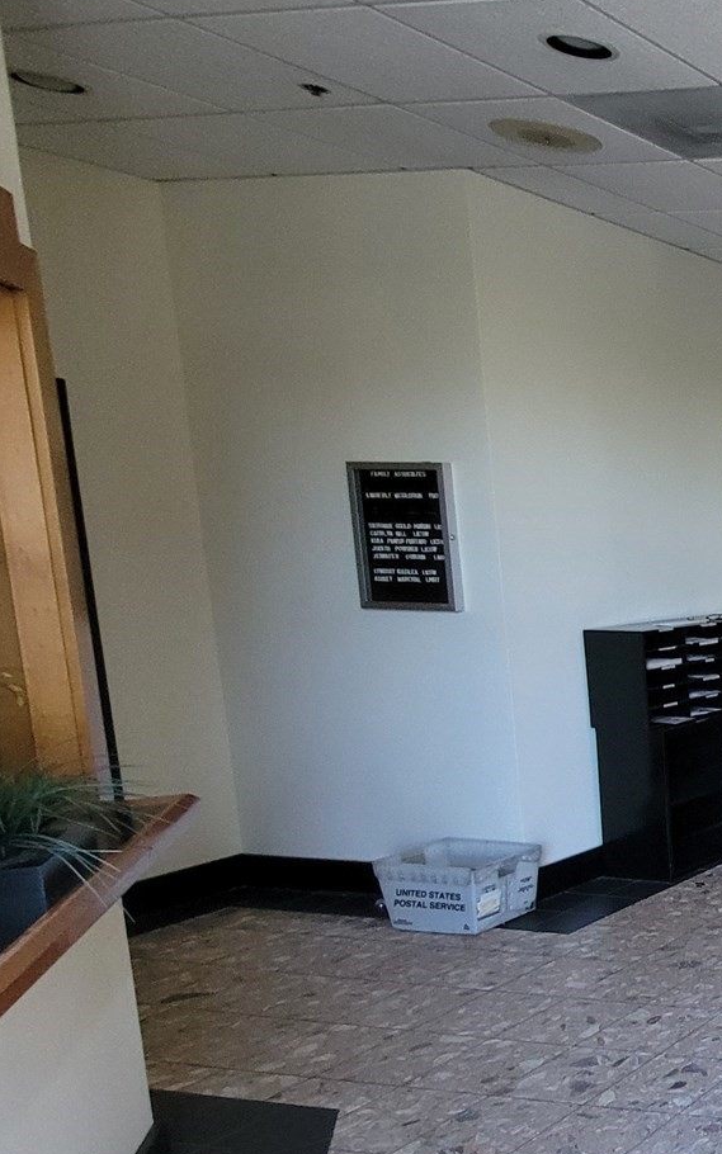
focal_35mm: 31
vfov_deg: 60.9
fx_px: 976
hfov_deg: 23.0
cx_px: 1277
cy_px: 663
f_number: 2.2
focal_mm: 2.2
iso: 320
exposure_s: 1/60
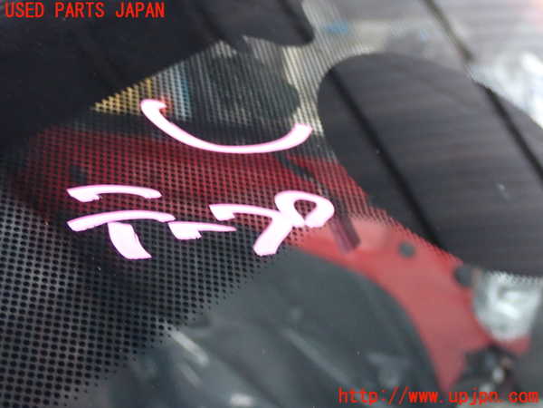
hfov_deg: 31.2
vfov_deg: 23.7
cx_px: 272
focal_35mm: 62
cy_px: 204
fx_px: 973
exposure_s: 1/15
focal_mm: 11.09
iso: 1000
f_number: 3.6
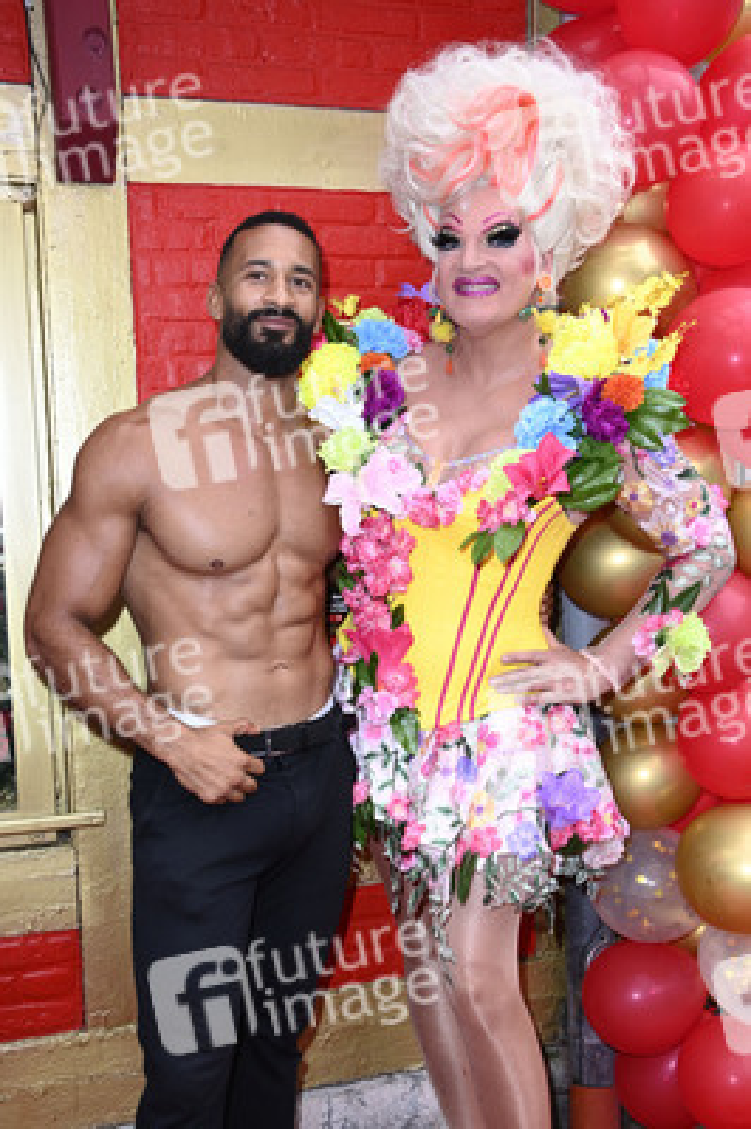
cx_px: 376
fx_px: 1191
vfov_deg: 50.7
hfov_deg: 35.0
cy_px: 564
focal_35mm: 38
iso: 1600
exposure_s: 1/250
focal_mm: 38
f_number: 5.6
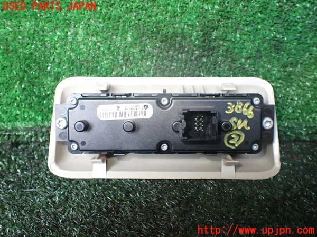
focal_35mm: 30
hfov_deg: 60.0
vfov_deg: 46.8
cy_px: 118
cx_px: 158
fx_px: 275
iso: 500
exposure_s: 1/125
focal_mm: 5.4
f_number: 2.3
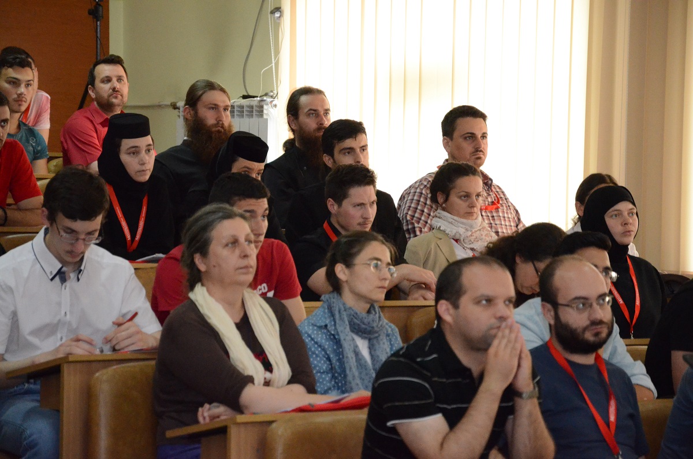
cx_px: 346
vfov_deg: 8.7
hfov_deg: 13.1
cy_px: 230
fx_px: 3025
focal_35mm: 158
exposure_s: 1/100
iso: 5000
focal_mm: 105
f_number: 5.6
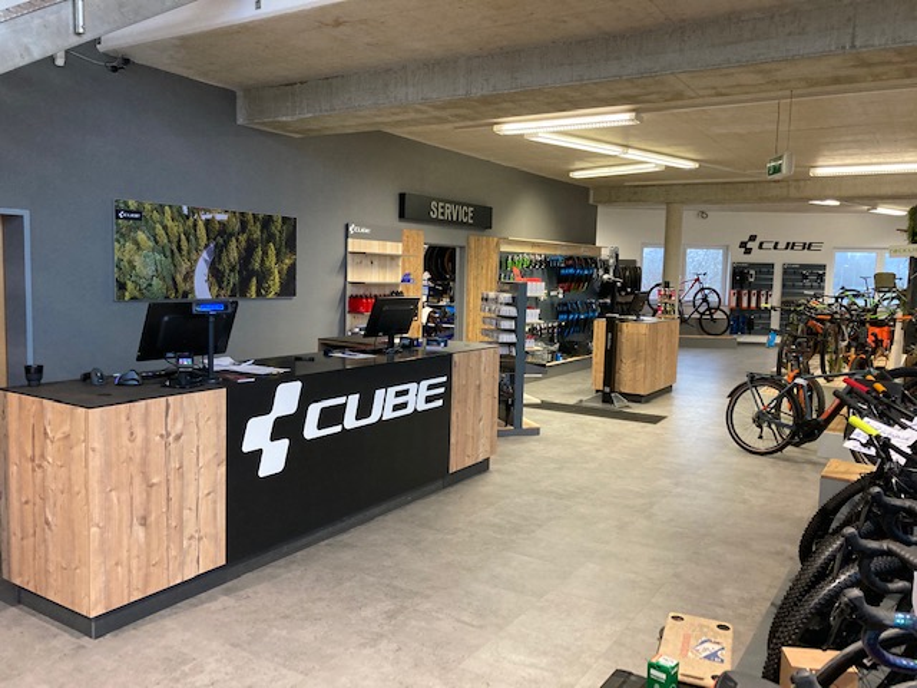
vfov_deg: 49.7
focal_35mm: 28
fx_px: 742
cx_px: 458
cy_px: 344
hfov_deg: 63.4
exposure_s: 1/50
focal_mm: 3.99
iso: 250
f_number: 1.8
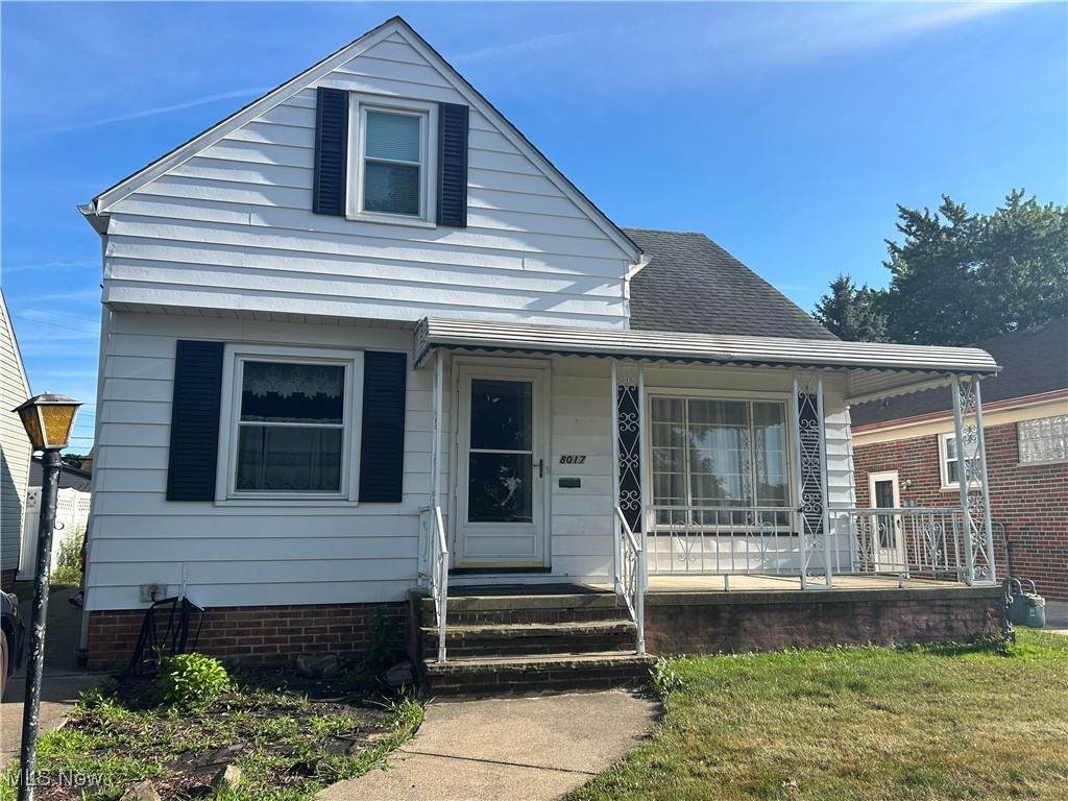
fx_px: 802
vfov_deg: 53.1
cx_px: 534
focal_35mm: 26
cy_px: 400
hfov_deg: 67.3
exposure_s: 1/2632
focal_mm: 5.7
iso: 50
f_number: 1.5
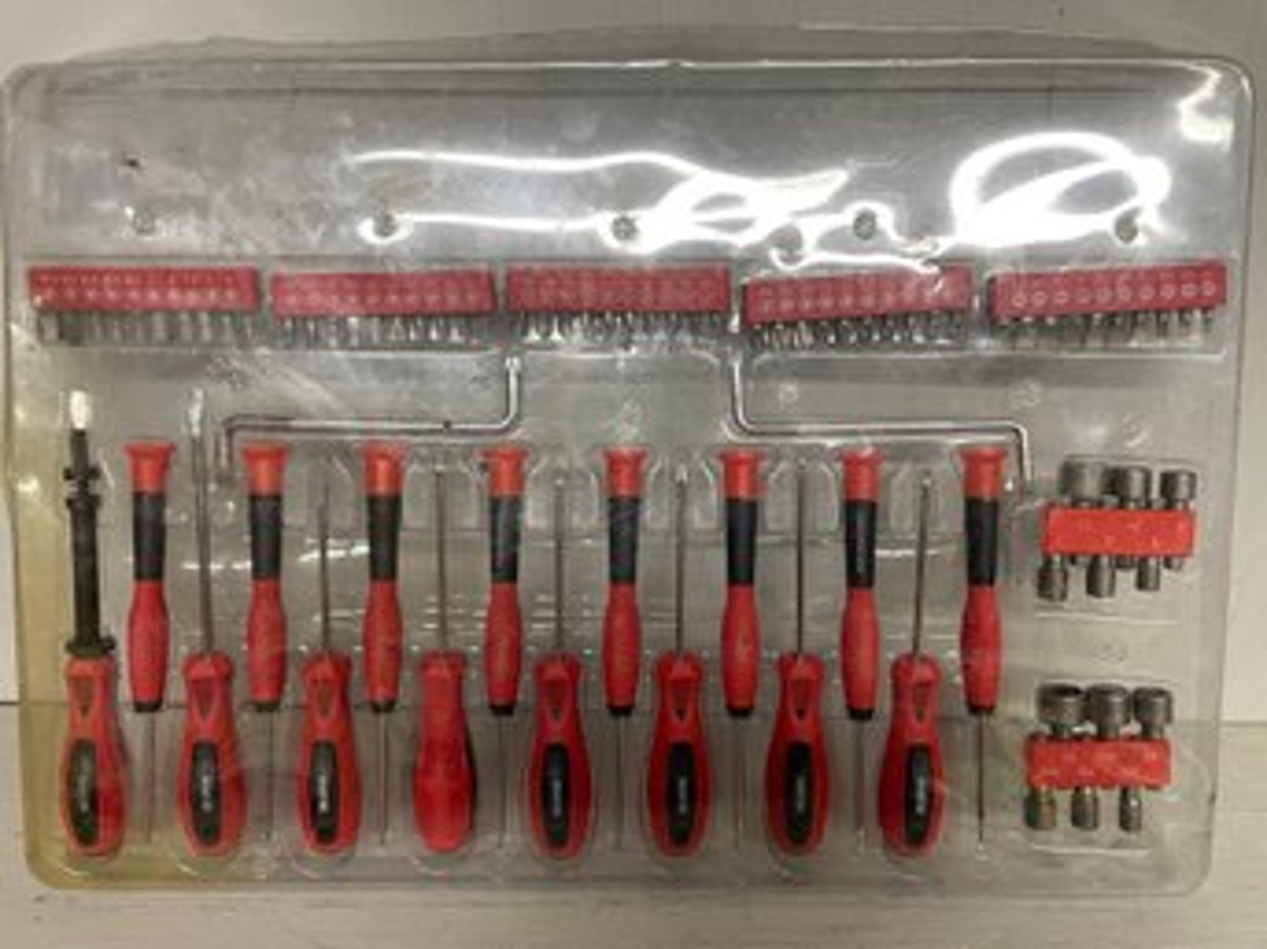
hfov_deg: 67.3
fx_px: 951
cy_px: 474
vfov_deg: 53.0
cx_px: 634
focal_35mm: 26
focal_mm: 4.2
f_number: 1.6
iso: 125
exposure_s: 1/60
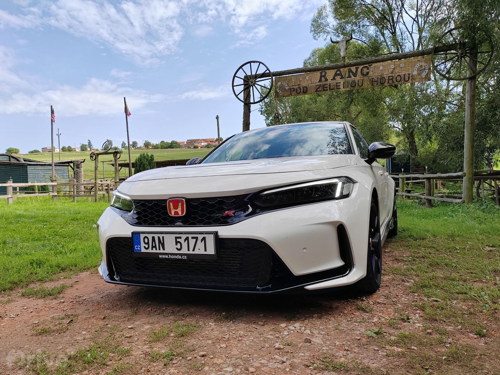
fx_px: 390
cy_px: 188
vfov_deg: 51.4
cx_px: 250
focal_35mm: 27
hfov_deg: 65.3
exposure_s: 1/1464
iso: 100
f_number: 1.9
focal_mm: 5.52
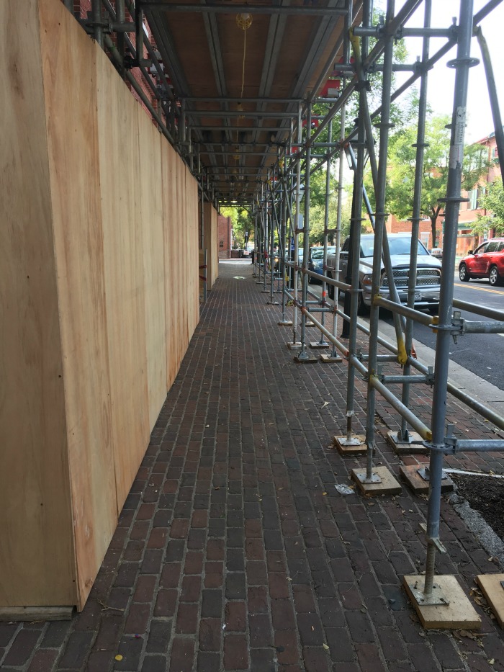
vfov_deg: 61.7
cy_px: 336
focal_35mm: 29
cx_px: 252
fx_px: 563
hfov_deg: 48.2
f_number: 2.2
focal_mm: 4.15
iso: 25
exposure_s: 1/120
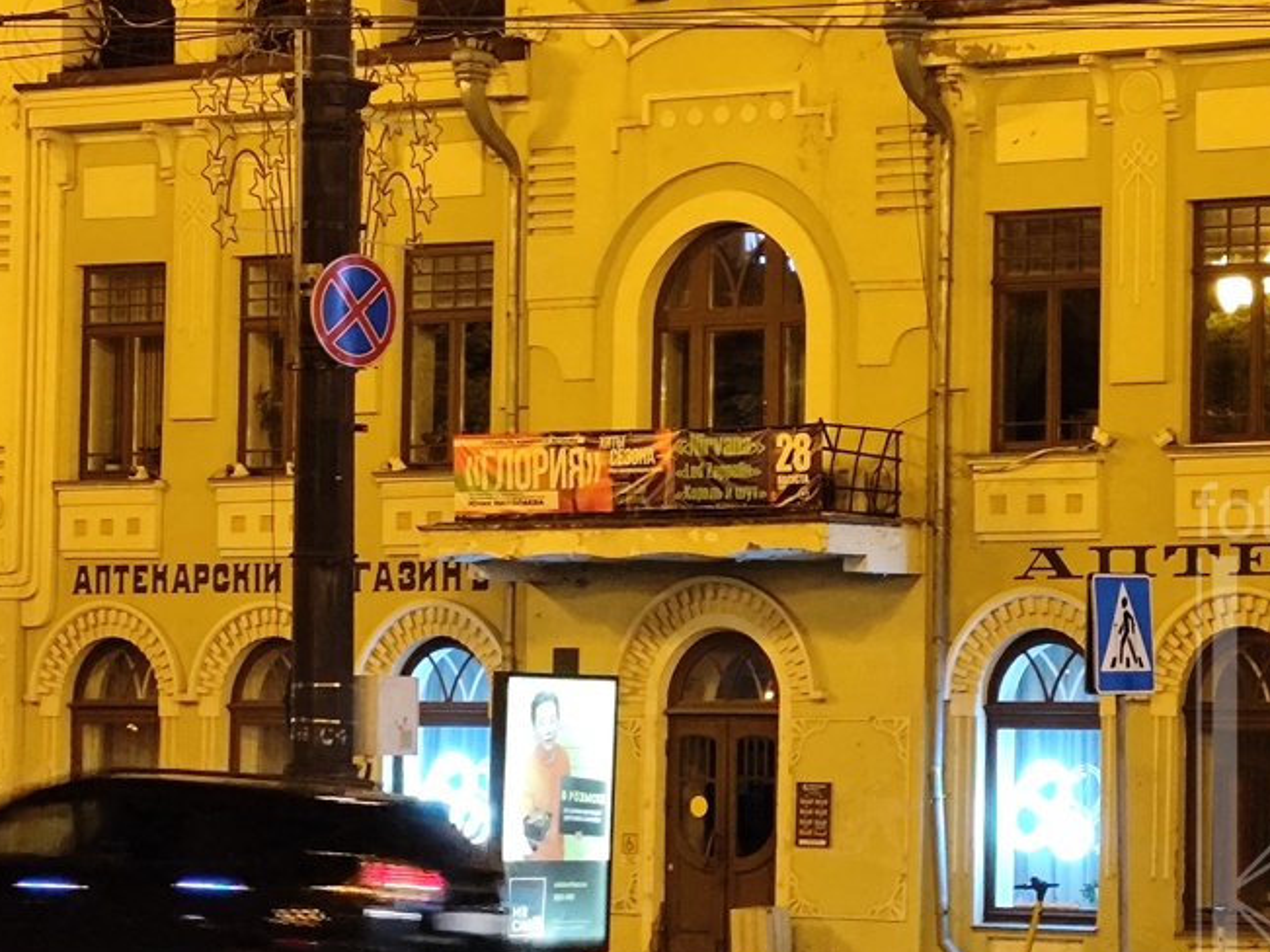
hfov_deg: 13.7
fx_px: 5282
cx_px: 845
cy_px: 497
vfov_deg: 10.3
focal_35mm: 144
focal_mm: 6.19
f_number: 1.65
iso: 1250
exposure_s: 1/25
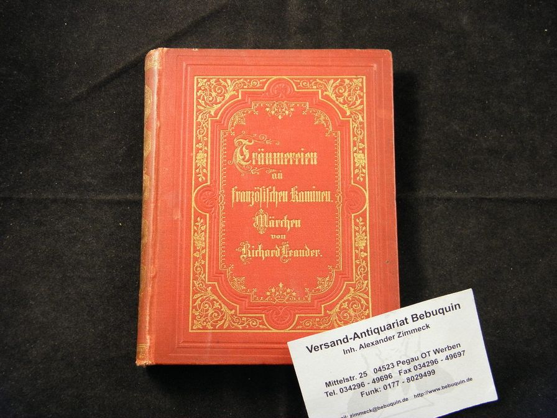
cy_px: 209
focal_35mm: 47
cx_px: 278
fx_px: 756
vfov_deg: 30.9
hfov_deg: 40.4
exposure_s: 1/15
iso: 200
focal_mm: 8.6
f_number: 3.9
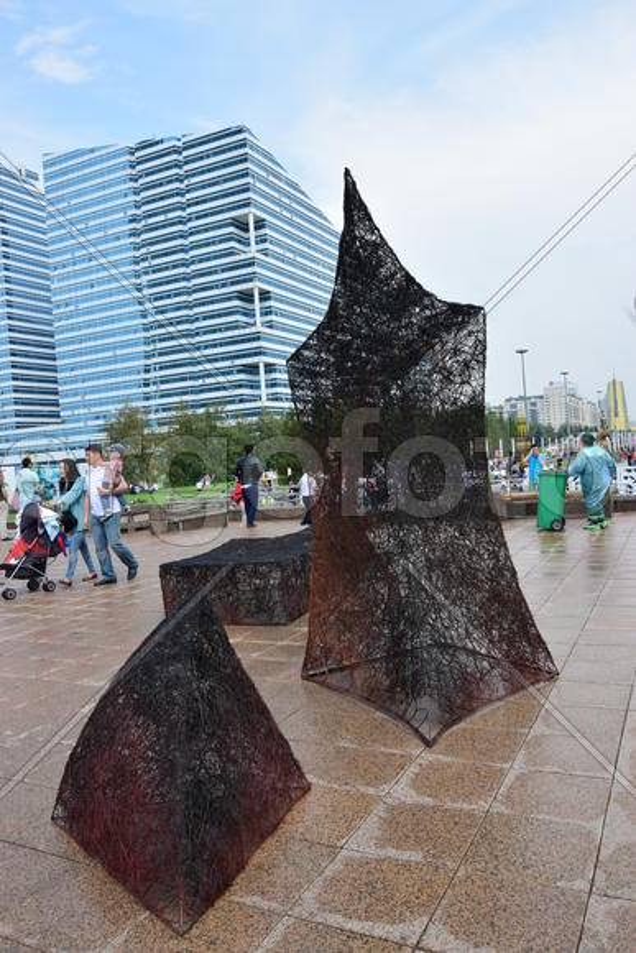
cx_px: 318
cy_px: 476
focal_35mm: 27
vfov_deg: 67.4
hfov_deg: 48.0
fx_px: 715
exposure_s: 1/125
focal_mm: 18
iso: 100
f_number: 9
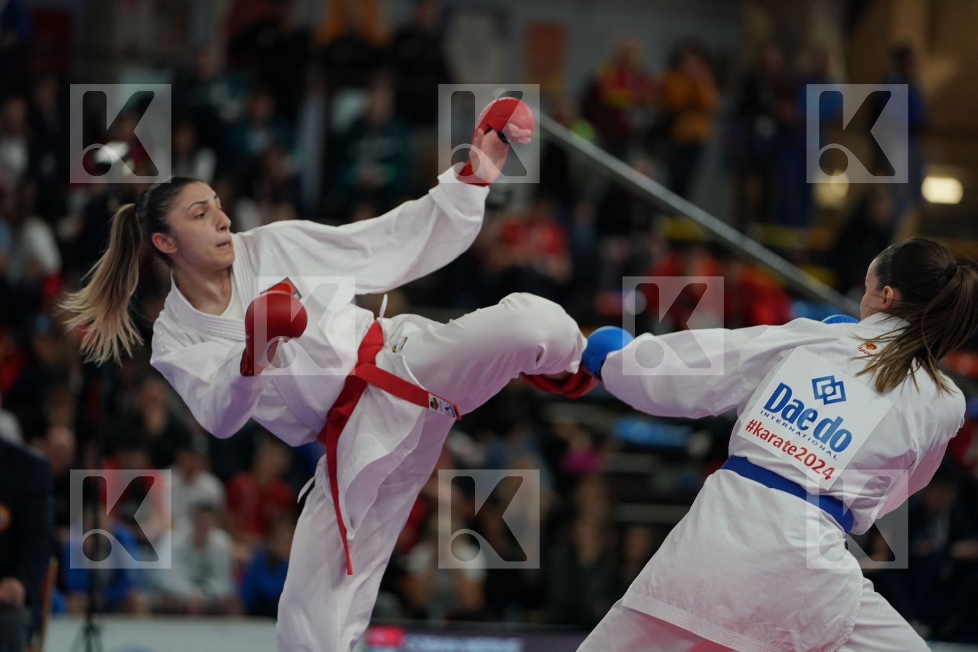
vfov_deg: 6.9
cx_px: 489
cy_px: 326
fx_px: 5433
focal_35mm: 200
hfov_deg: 10.3
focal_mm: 200
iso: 1250
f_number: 2.8
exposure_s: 1/1000
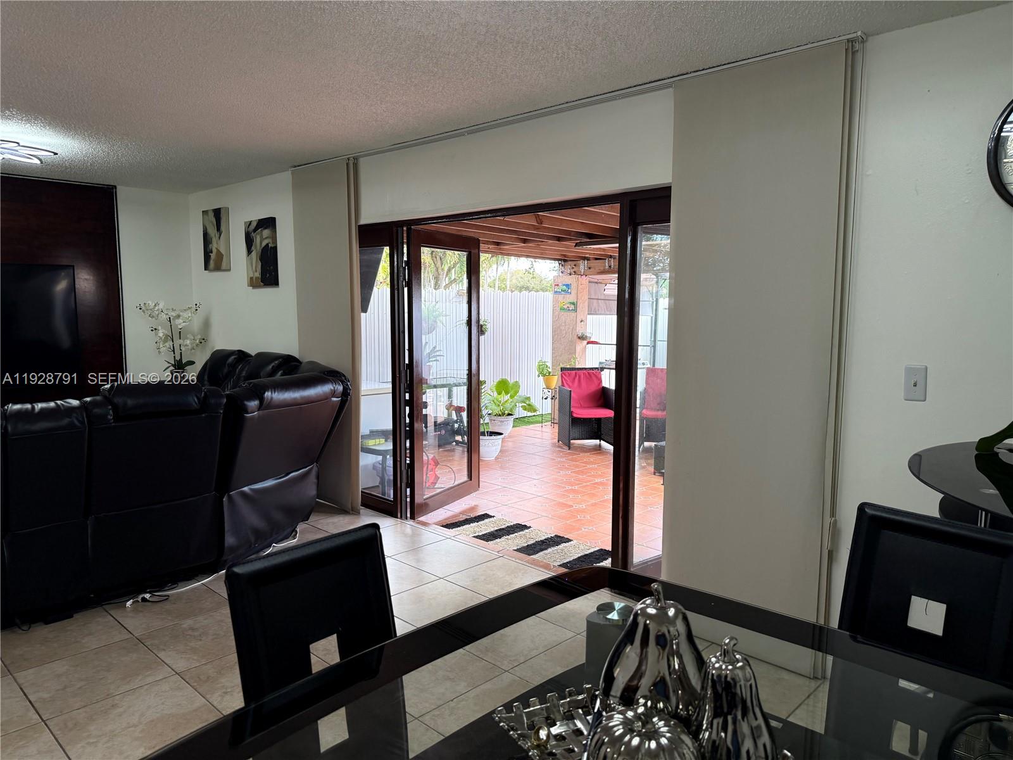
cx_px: 506
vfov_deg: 56.8
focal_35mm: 24
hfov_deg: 71.6
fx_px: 702
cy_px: 380
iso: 125
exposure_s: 1/189
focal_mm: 6.76
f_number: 1.78
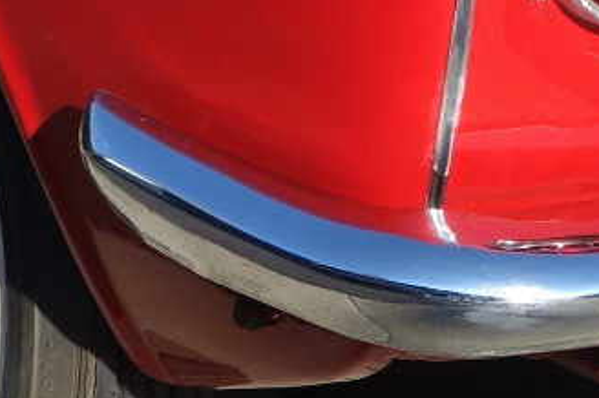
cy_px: -408
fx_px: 7480
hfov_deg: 4.6
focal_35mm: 450
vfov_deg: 3.0
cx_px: 214
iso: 125
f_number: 5.6
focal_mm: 26.57
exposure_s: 1/400
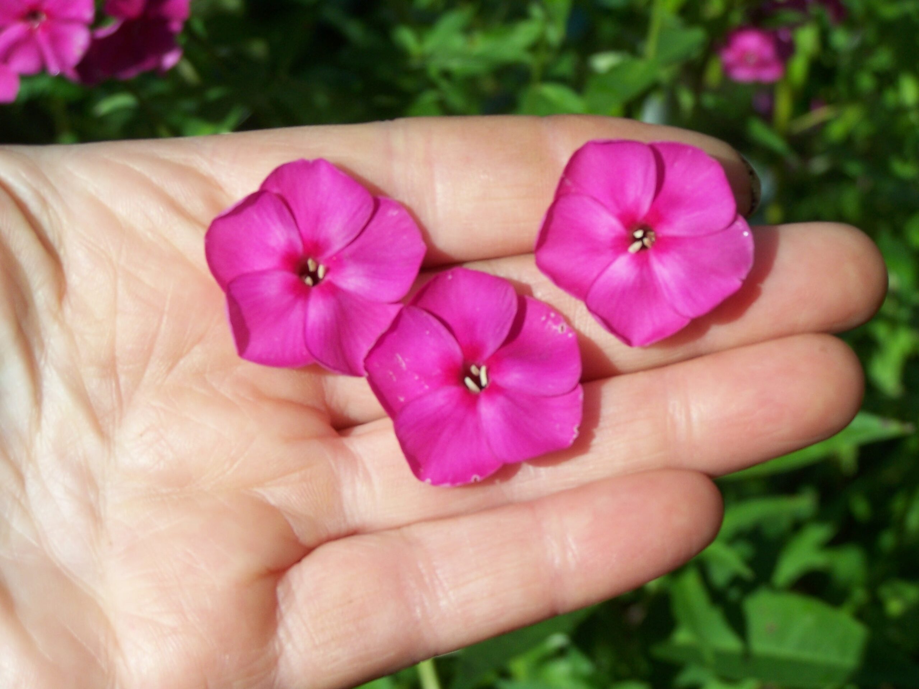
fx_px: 3106
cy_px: 344
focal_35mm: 117
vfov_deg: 12.7
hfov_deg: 16.8
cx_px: 460
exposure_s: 1/750
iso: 80
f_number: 4.5
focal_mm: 19.4
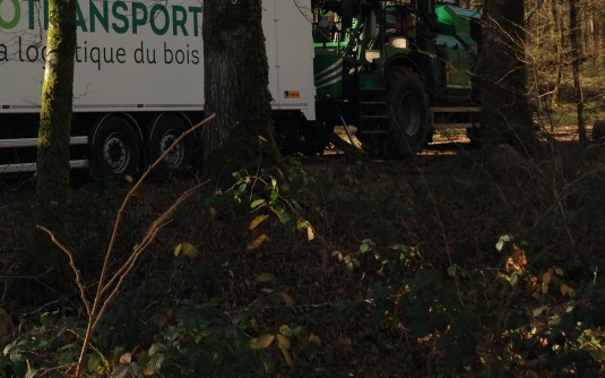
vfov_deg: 18.8
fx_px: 1104
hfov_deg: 29.1
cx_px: 35
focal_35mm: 67
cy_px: -8
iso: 50
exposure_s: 1/278
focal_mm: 4.12
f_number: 2.4
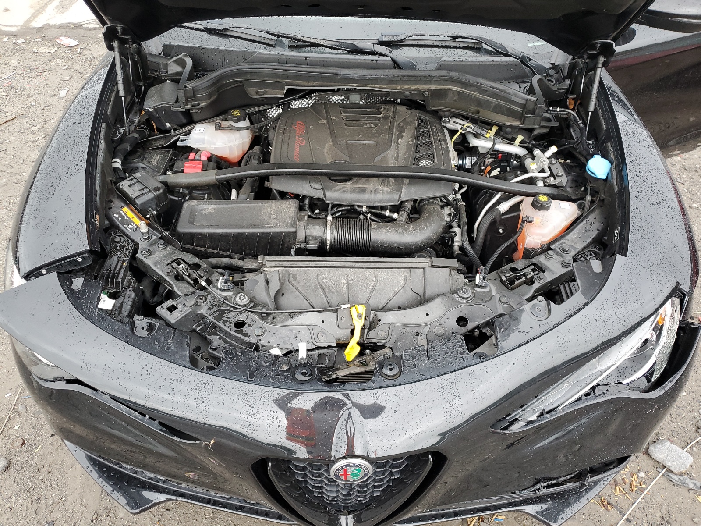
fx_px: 527
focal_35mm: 26
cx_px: 350
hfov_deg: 67.3
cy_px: 263
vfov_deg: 53.1
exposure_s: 1/120
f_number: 1.5
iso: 83
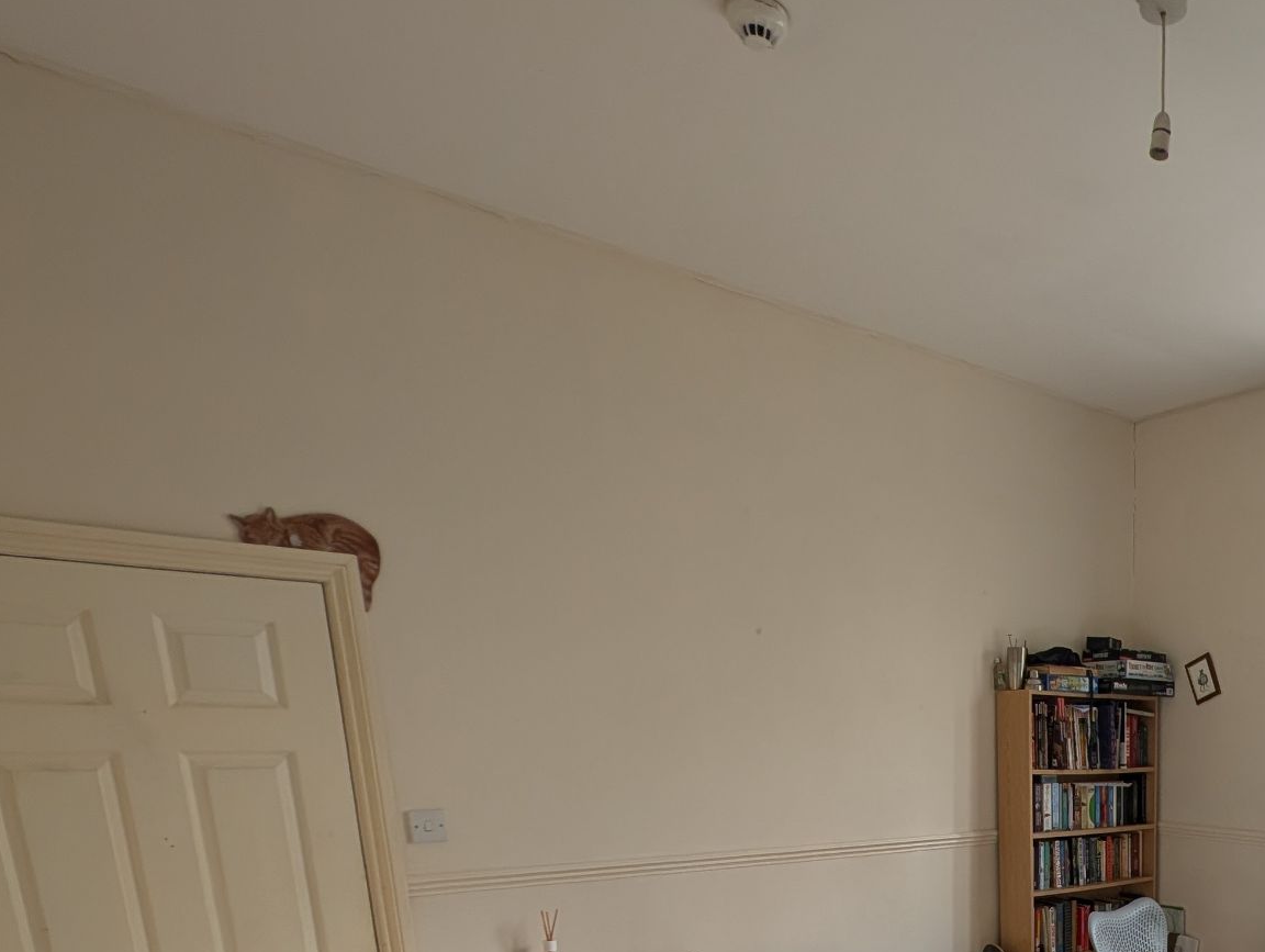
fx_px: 915
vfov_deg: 45.7
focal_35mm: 25
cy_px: 967
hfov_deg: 61.1
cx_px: 1082
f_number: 1.95
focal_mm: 2.23
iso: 58
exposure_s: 1/44.4
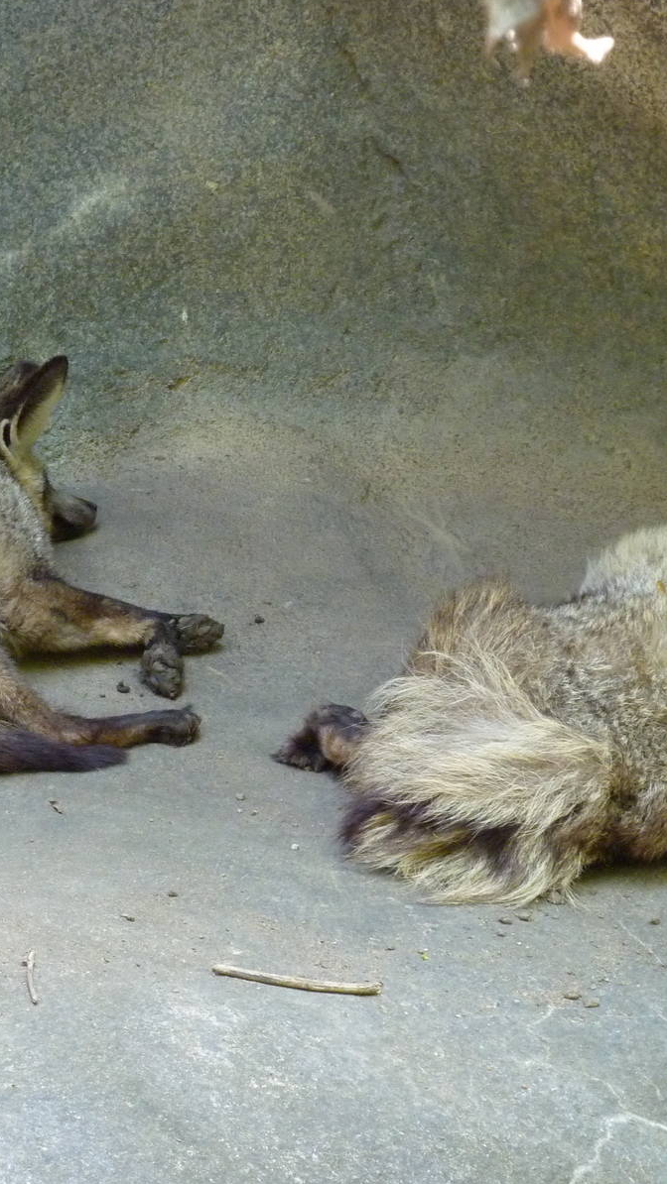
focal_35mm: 162
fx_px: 5091
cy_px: 591
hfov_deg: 7.5
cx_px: 296
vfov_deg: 13.3
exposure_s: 1/50
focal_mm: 18.2
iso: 400
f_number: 4.4
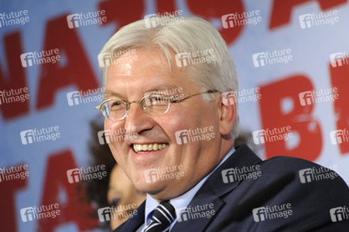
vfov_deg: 5.5
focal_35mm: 250
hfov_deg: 8.2
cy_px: 116
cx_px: 174
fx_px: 2422
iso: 3200
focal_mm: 250
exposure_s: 1/160
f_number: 5.6
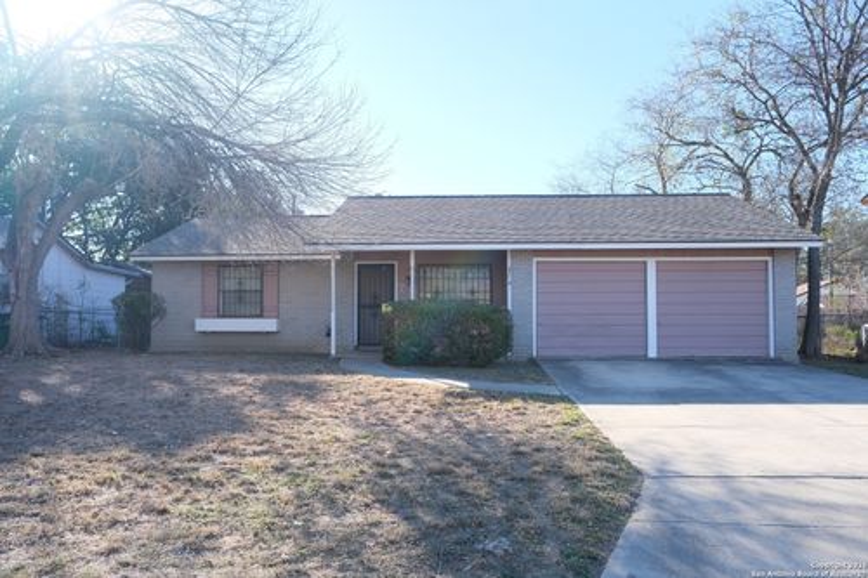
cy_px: 289
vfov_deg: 42.3
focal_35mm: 31
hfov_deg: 60.3
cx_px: 434
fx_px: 747
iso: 320
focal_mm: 20.5
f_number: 6.4
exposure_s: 1/210
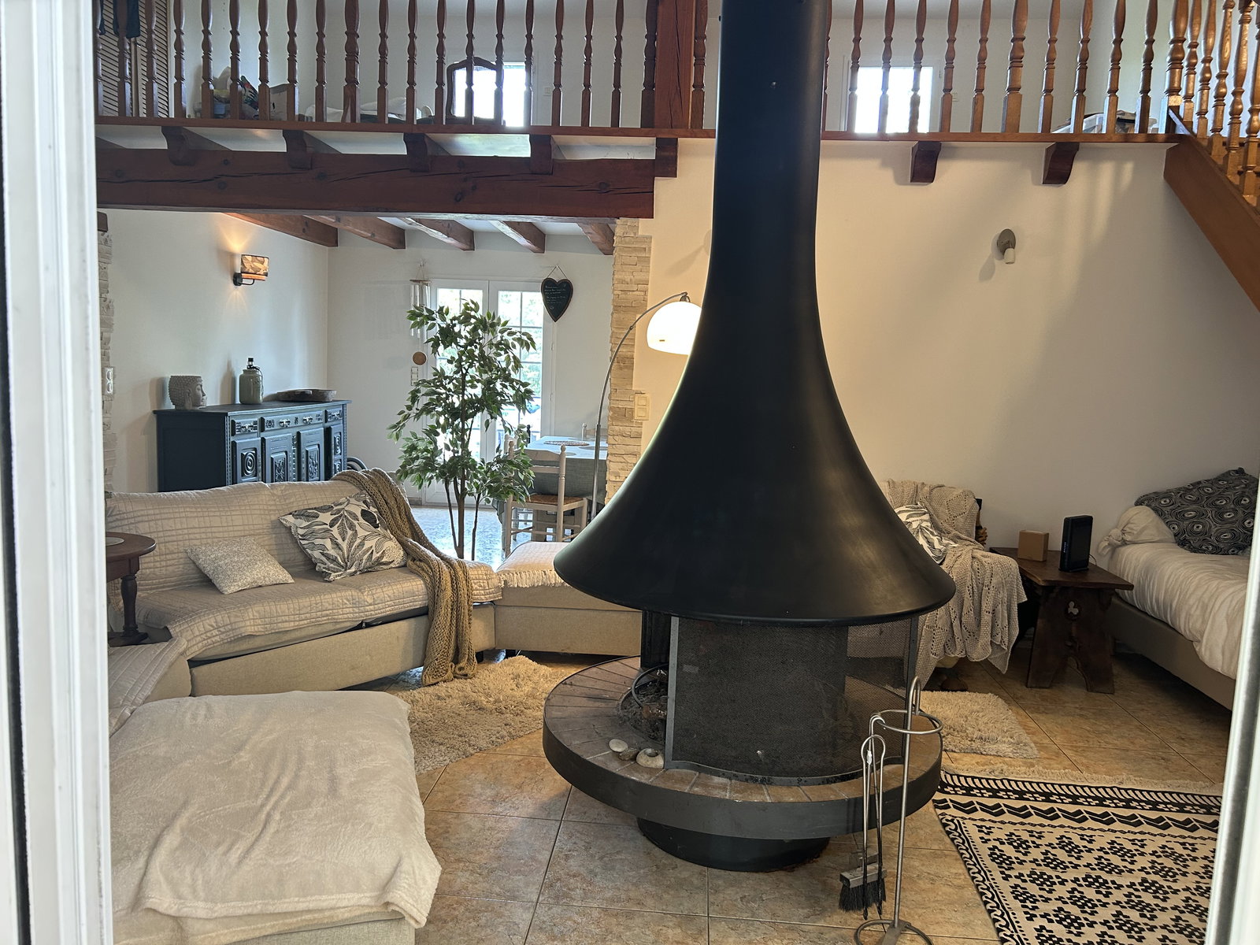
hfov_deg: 67.3
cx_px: 630
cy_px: 472
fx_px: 946
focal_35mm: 26
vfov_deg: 53.1
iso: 125
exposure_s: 1/50
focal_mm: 5.7
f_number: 1.5
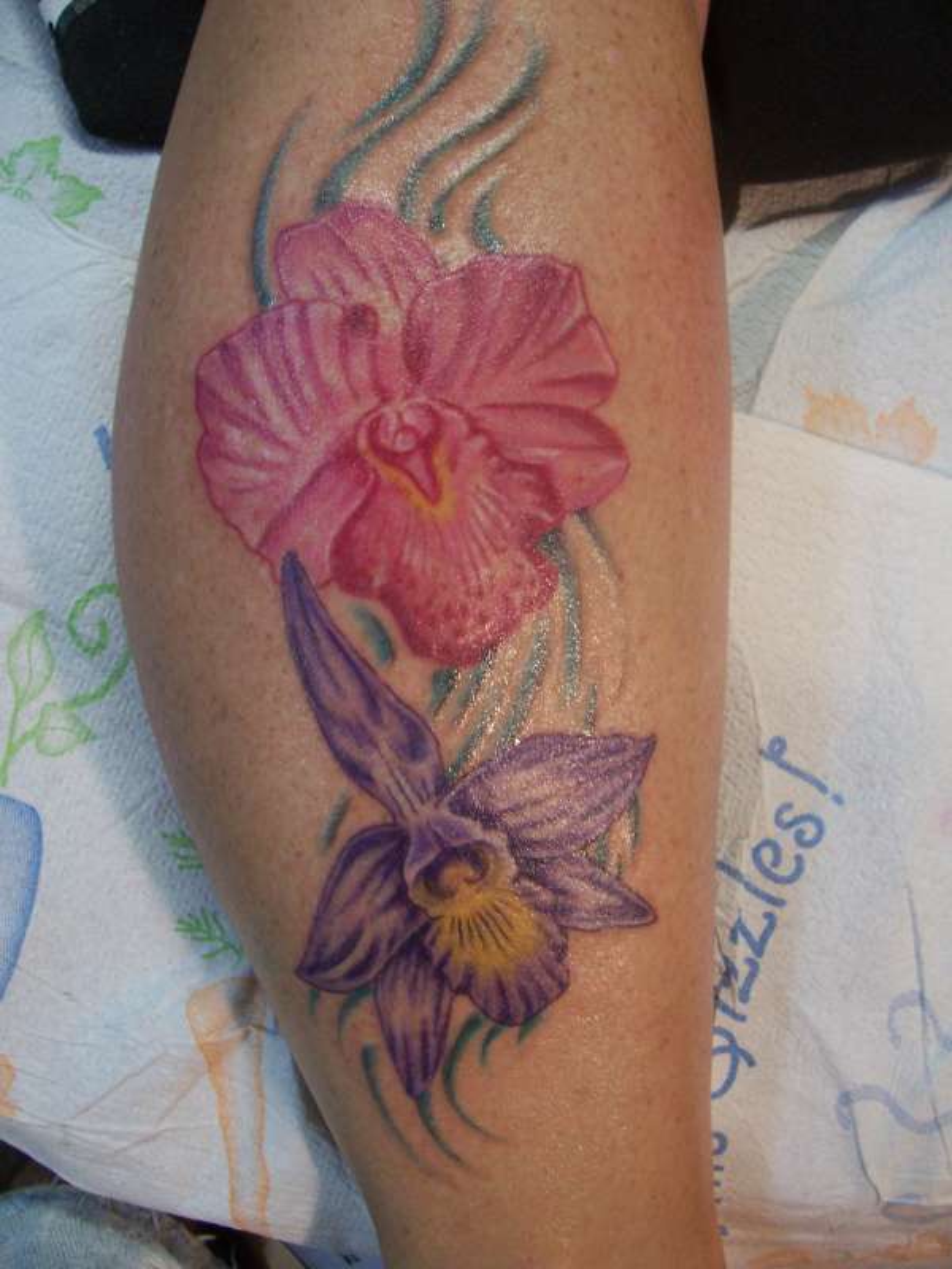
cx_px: 476
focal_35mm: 34
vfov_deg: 54.0
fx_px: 1247
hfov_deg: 41.8
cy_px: 634
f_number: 2.7
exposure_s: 1/30
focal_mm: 5.6
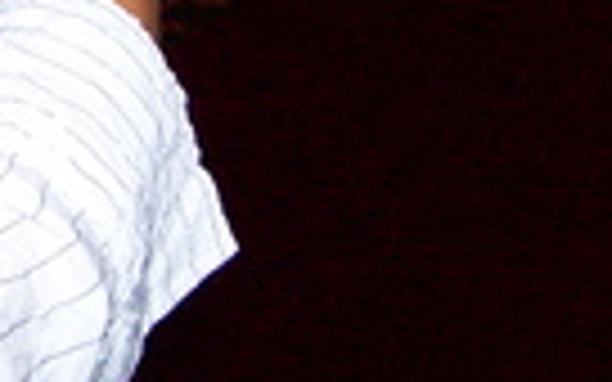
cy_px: -247
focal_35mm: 133
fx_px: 2218
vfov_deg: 9.5
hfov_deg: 15.2
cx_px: -126
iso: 400
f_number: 2.8
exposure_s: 1/60
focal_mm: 6.3
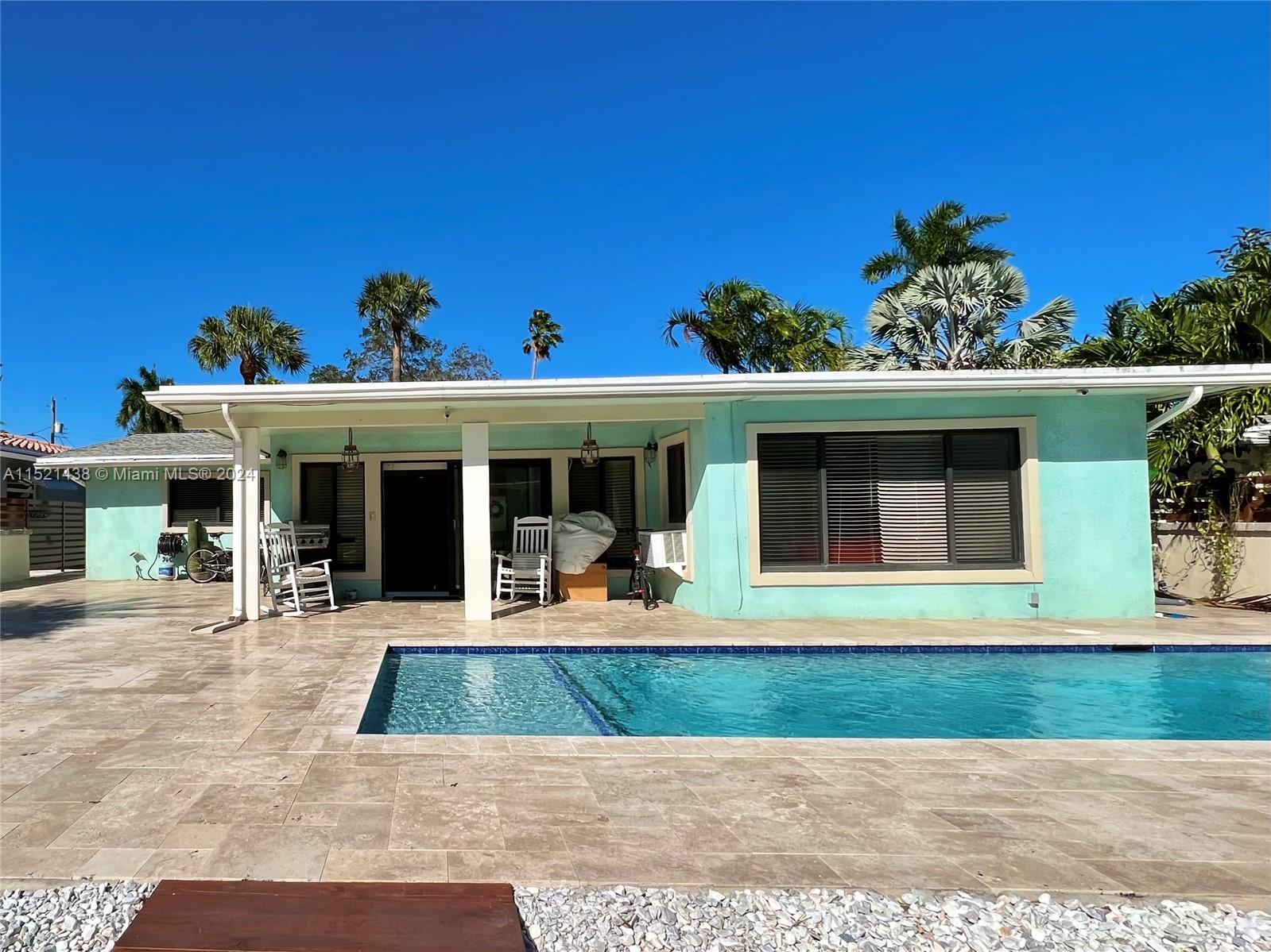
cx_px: 636
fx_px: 477
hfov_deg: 106.2
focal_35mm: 13
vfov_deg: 89.9
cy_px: 476
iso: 32
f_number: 1.8
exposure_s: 1/3040
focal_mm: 1.57
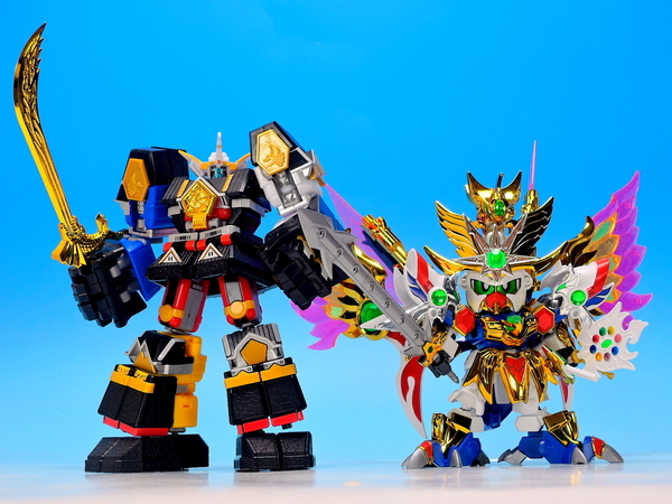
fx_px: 1165
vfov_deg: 24.4
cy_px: 252
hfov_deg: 32.2
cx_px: 336
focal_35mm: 60
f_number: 5.2
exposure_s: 1/1.6
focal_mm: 12.8
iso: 80
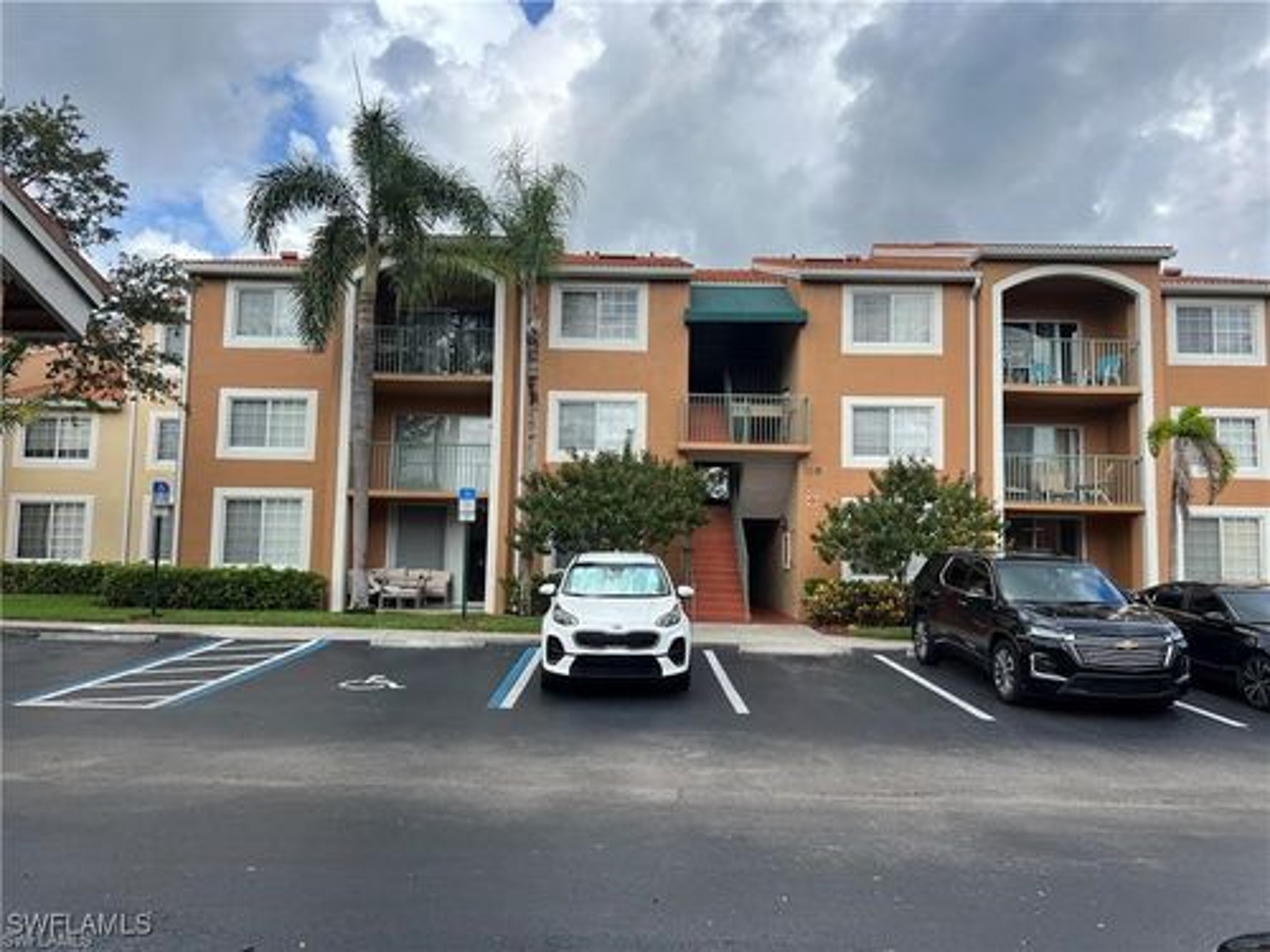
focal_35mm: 26
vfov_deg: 53.1
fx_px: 954
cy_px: 476
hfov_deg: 67.3
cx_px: 635
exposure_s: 1/2762
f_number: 1.5
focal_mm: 5.7
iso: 50
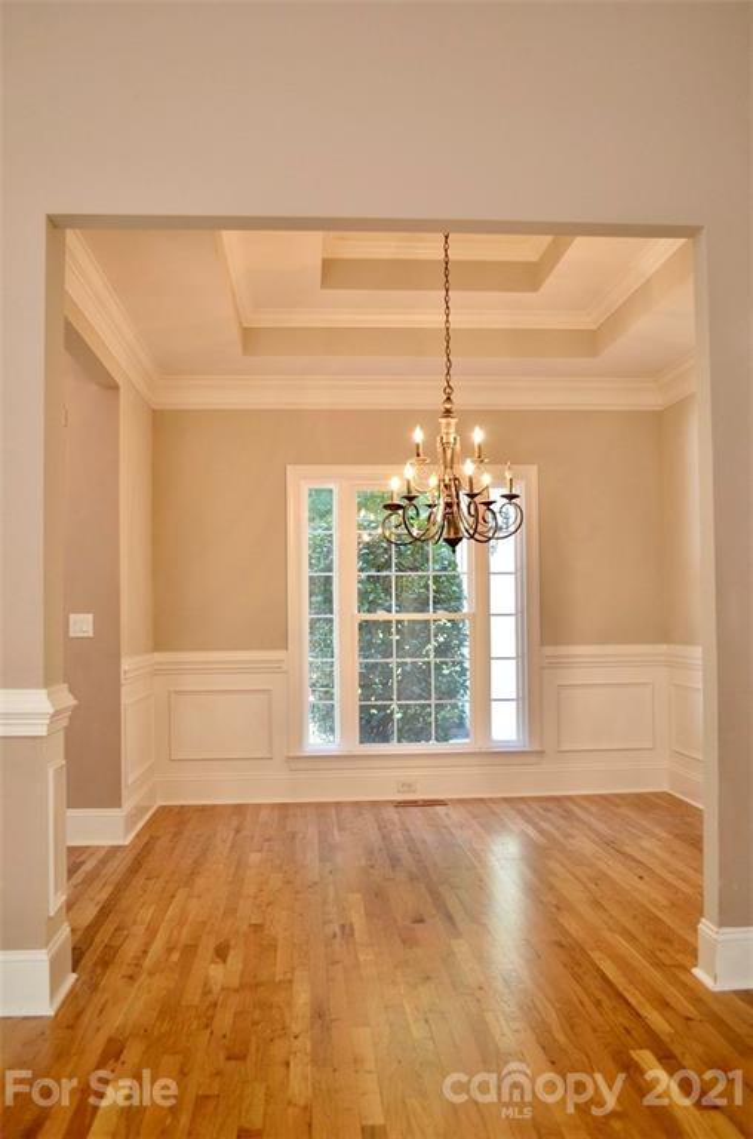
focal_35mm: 33
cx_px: 376
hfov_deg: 39.8
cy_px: 570
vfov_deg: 57.3
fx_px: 1041
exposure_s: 1/80
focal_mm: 22
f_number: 4.5
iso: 400
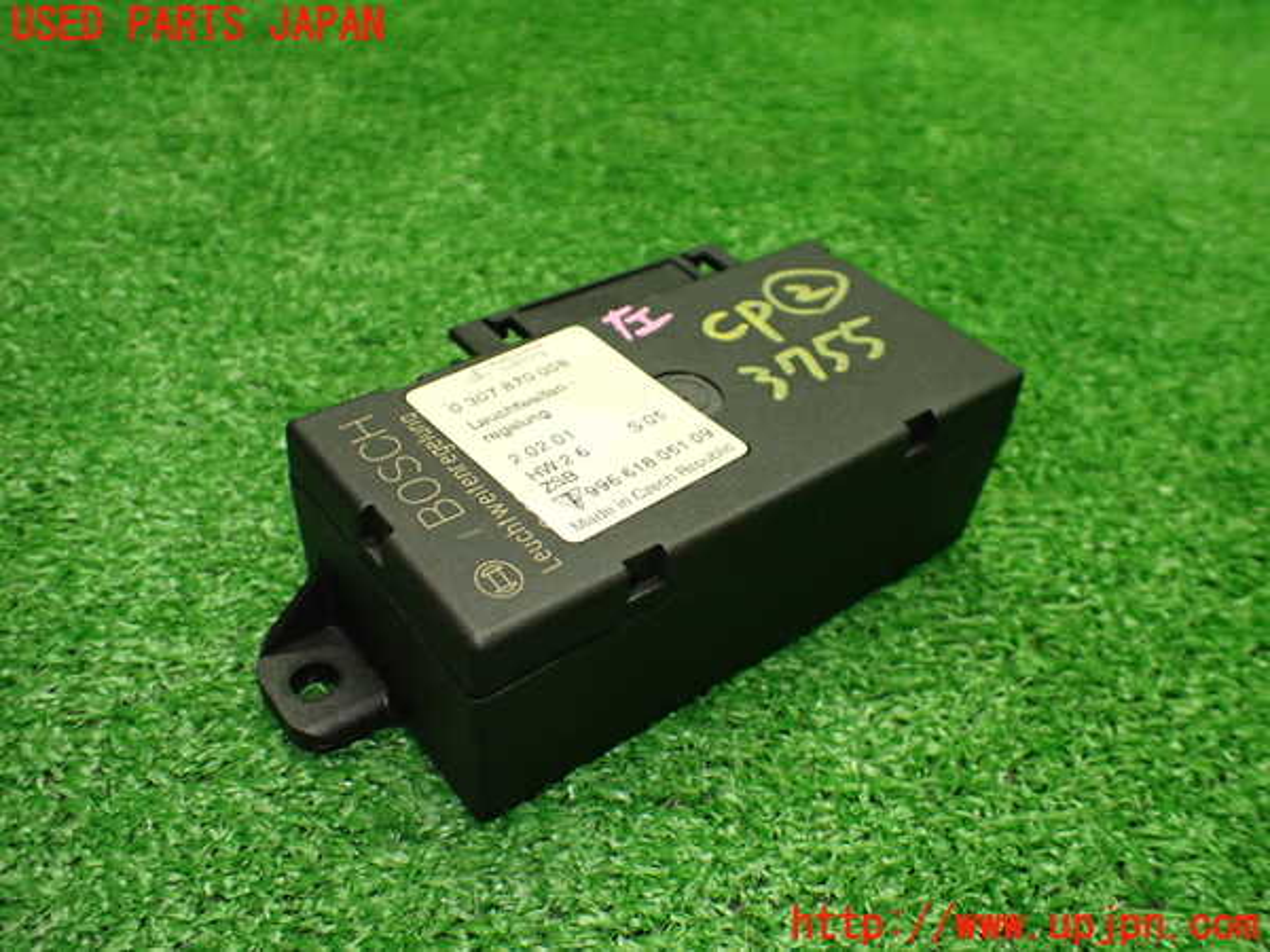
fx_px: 1101
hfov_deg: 60.0
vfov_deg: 46.8
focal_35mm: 30
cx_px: 635
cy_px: 476
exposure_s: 1/125
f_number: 2.3
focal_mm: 5.4
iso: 500
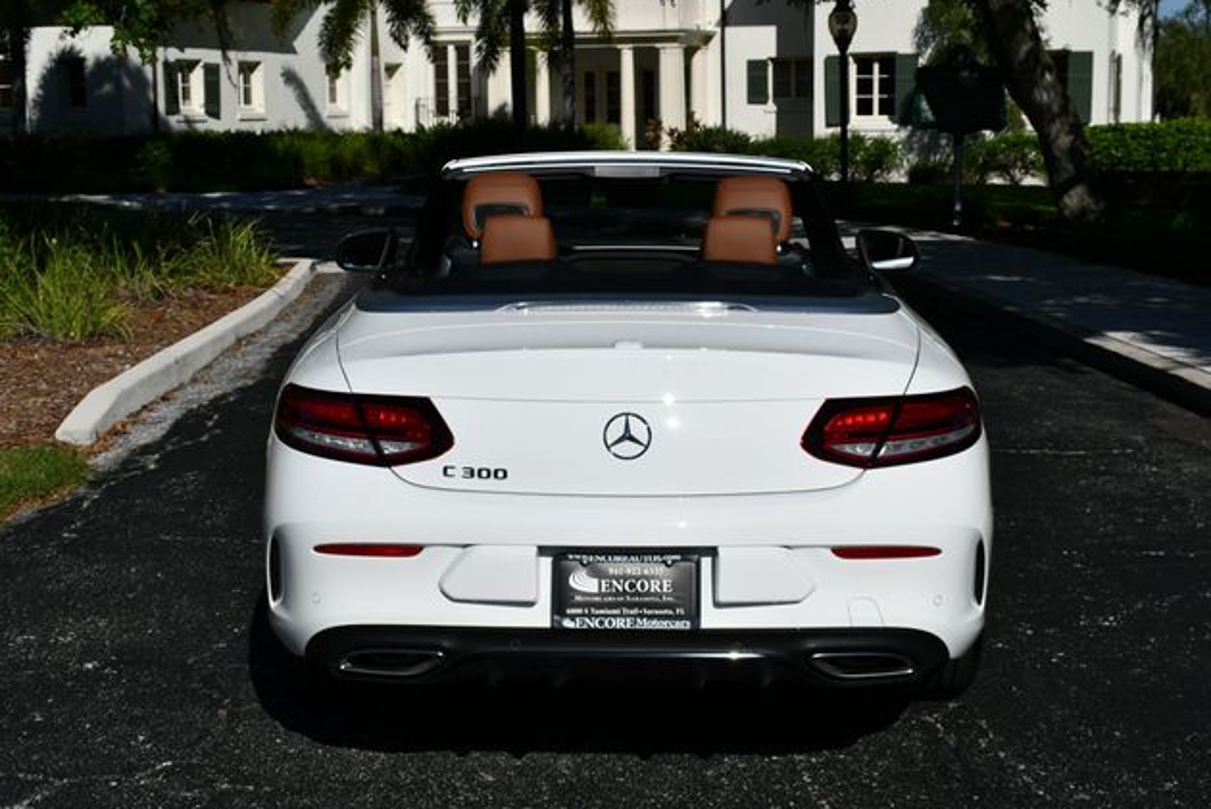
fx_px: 2053
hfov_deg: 32.9
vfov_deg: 22.3
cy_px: 404
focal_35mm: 61
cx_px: 600
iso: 100
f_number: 11
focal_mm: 30
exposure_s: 1/500
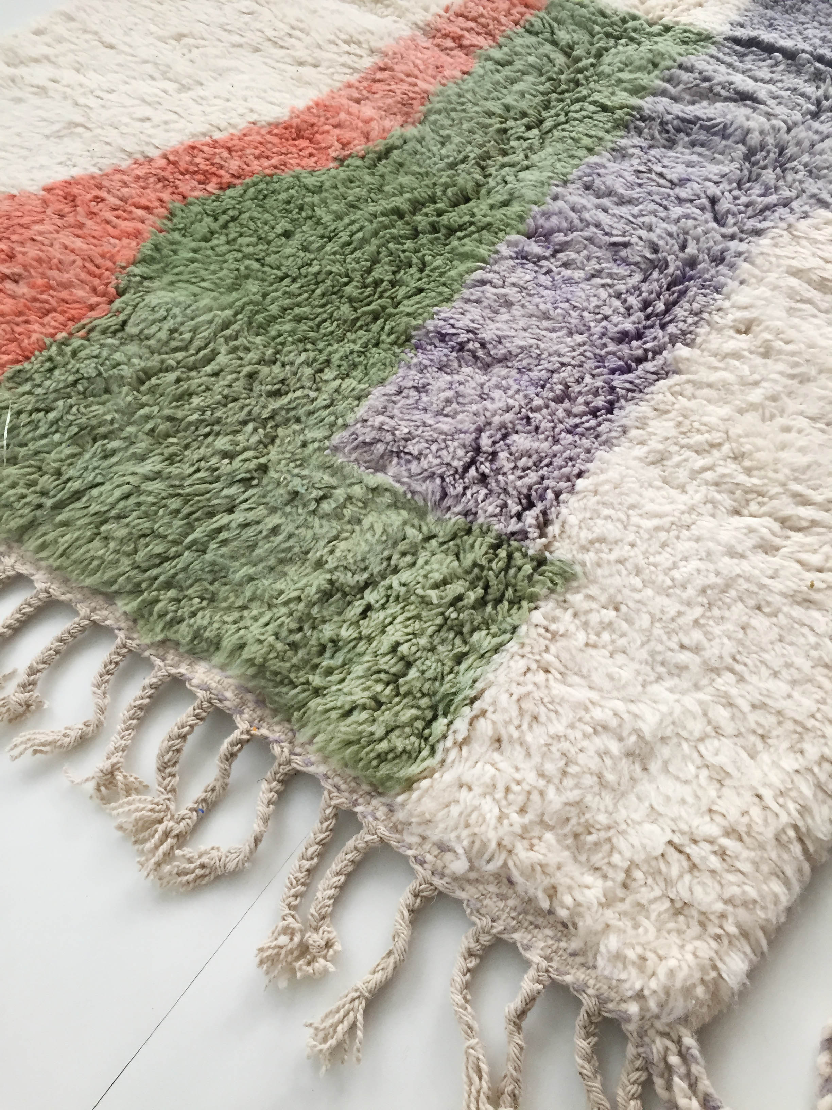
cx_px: 416
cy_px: 555
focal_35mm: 29
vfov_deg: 61.7
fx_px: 929
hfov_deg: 48.2
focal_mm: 4.15
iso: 64
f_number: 2.2
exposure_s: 1/33
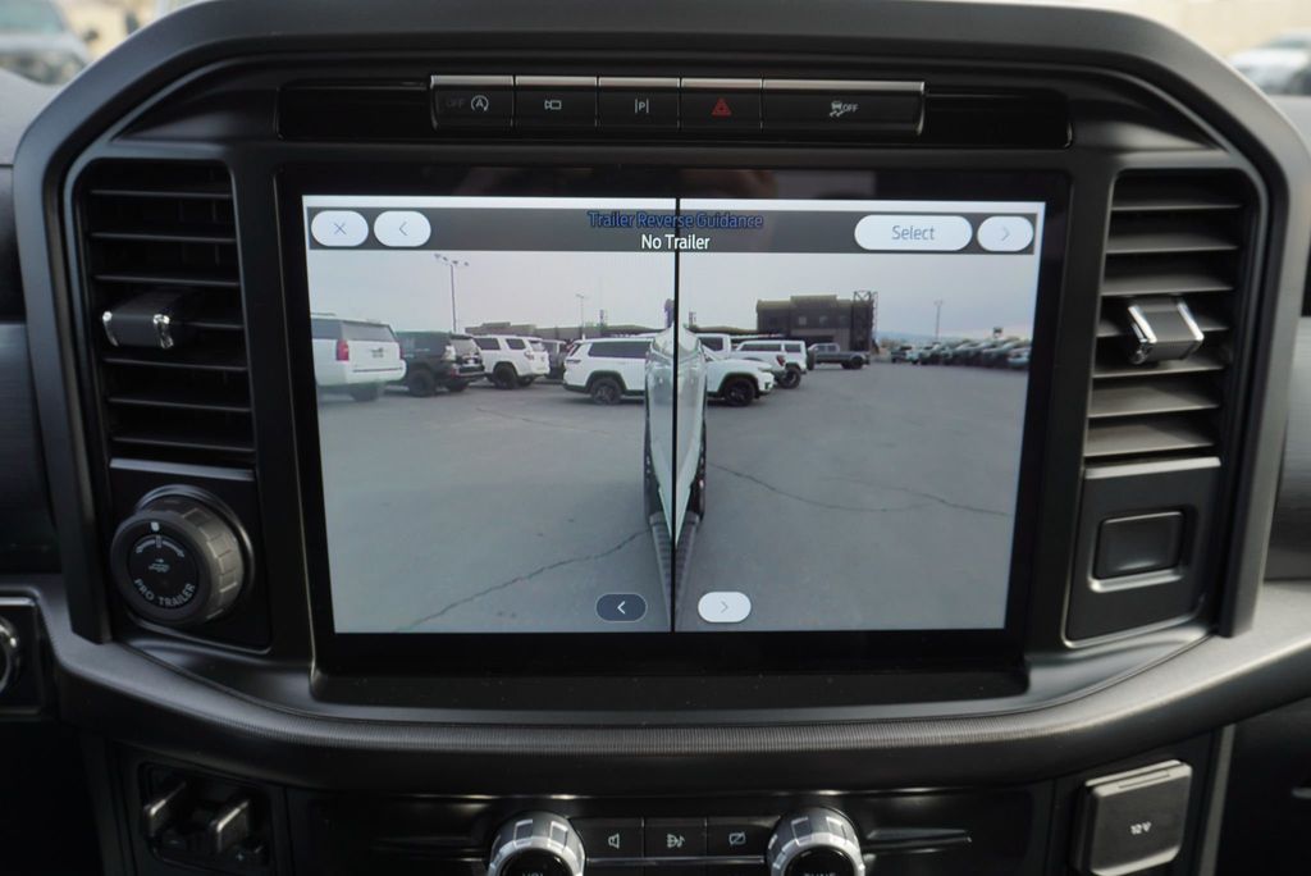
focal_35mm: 27
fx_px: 984
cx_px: 656
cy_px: 438
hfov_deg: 67.4
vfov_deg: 48.0
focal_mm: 18
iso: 100
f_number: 4.5
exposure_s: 1/80
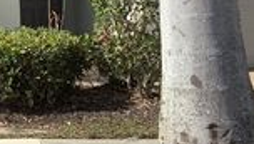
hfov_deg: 17.4
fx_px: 749
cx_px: -122
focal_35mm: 111
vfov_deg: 10.8
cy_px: -26
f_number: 2.4
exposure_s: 1/1431
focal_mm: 3.3
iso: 25
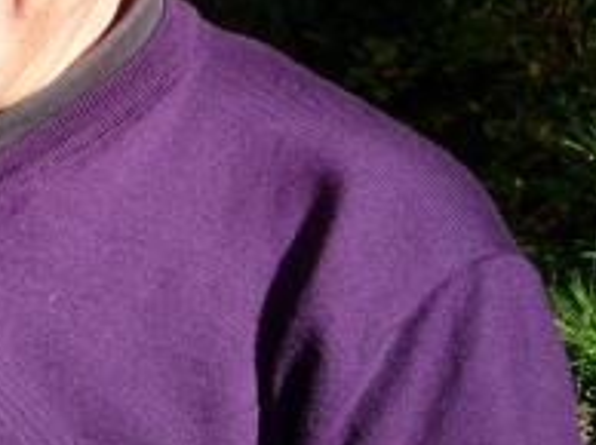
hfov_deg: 10.2
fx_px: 3302
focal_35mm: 192
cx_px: -69
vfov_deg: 7.7
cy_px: -64
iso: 200
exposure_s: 1/400
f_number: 4.6
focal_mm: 13.1
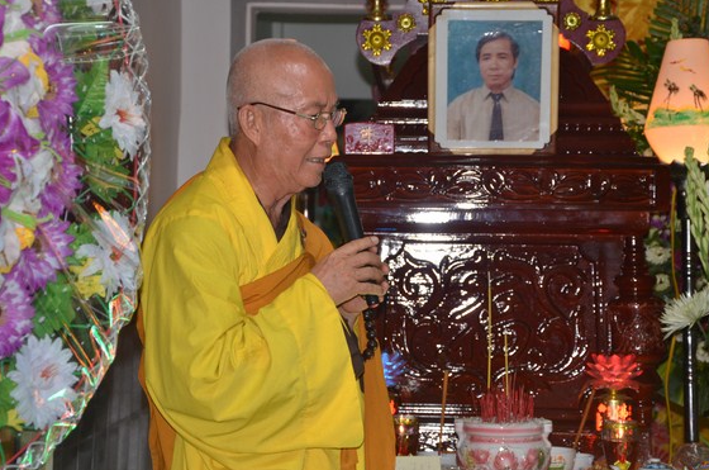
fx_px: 2123
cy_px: 205
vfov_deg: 12.6
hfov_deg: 19.0
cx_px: 382
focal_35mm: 108
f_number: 5.3
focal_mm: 62
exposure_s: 1/60
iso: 640
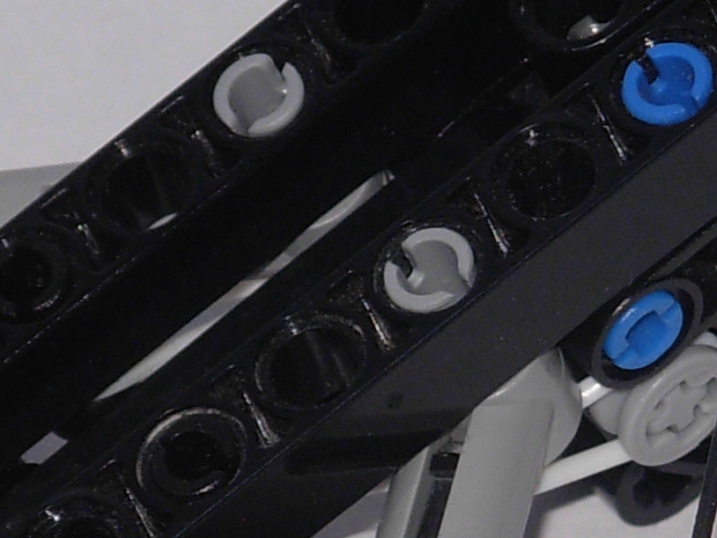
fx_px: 12742
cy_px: 417
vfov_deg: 2.4
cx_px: 305
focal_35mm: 615
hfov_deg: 3.2
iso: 79
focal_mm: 27
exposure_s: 1/90.5
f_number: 4.8
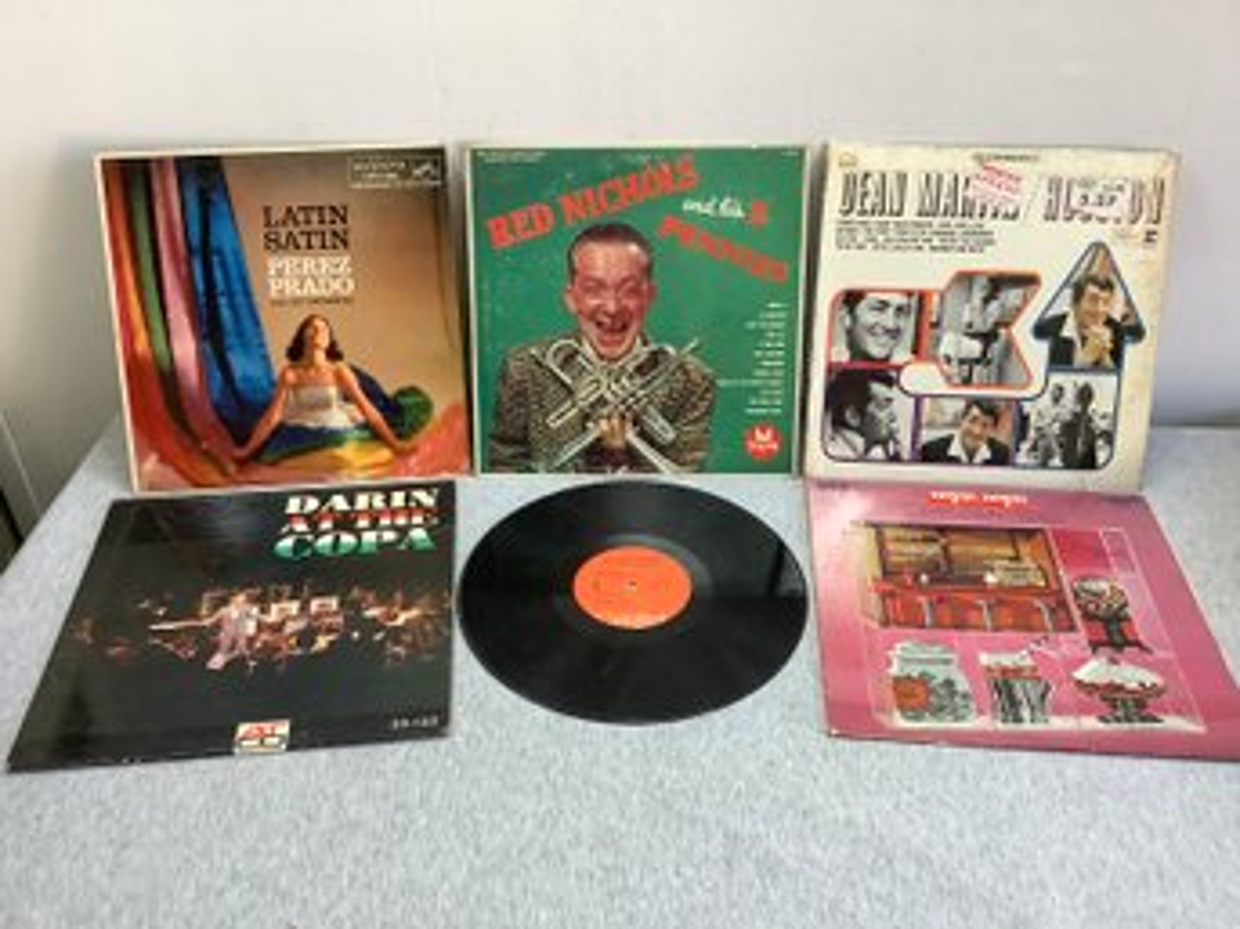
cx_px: 620
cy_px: 464
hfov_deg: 58.4
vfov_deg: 45.4
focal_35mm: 31
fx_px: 1110
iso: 80
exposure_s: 1/60
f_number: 2.4
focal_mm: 3.3
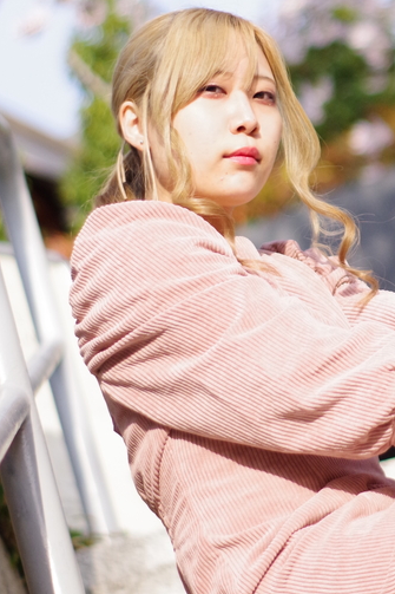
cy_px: 177
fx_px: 2651
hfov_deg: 8.5
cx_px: 416
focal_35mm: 161
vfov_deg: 12.7
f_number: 1.8
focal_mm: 50
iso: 800
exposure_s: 1/6000
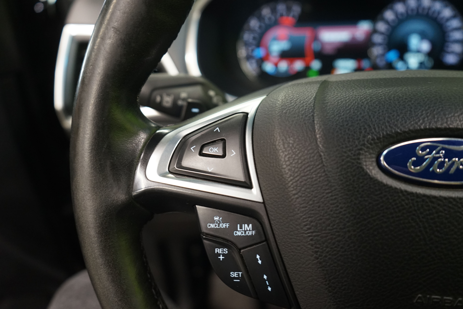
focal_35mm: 28
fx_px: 360
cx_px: 232
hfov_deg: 65.5
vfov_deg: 46.4
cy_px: 154
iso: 2000
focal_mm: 28
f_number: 3.5
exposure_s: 1/60
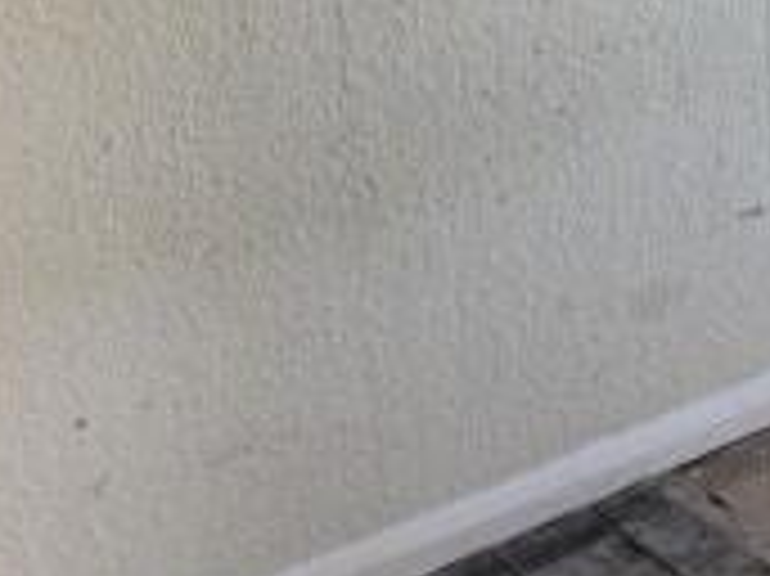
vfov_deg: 15.4
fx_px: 2001
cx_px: 1319
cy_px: -234
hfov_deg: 18.0
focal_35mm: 90
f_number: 1.78
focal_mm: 6.76
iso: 200
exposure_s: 1/114
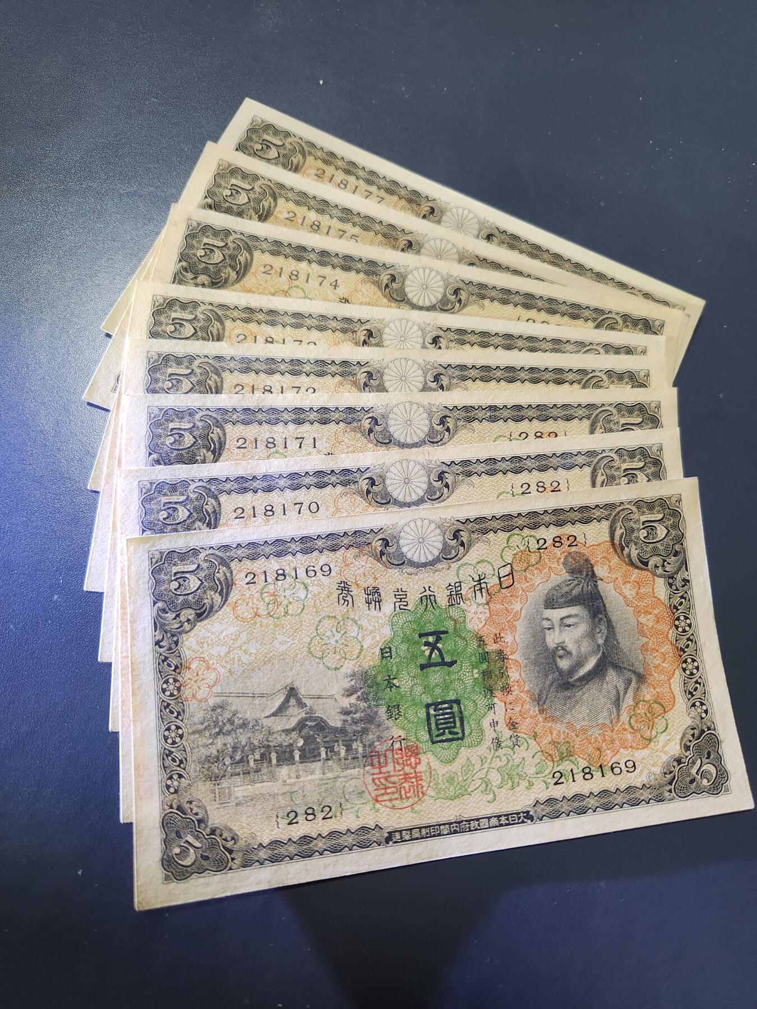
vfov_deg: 73.9
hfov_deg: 58.9
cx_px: 378
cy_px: 504
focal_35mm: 23
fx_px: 671
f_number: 1.8
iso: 400
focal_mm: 5.4
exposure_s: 1/100
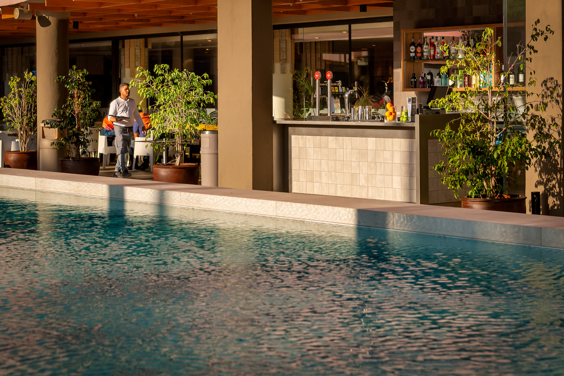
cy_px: 188
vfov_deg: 16.7
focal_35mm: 82
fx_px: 1285
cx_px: 282
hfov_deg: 24.8
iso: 100
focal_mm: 55
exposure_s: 1/1250
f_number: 4.5
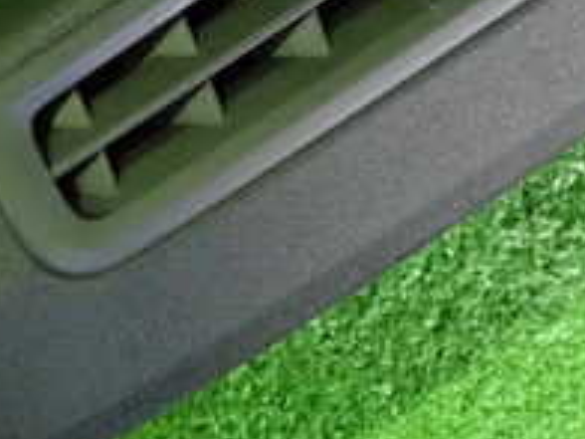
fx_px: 1555
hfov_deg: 21.0
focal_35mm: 92
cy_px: 131
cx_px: 84
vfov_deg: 16.0
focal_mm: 5.4
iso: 3200
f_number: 2.3
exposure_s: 1/100
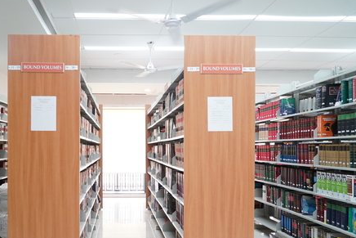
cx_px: 122
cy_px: 152
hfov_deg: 56.1
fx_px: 326
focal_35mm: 33
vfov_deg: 39.7
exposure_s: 1/160
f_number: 4
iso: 1250
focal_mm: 24
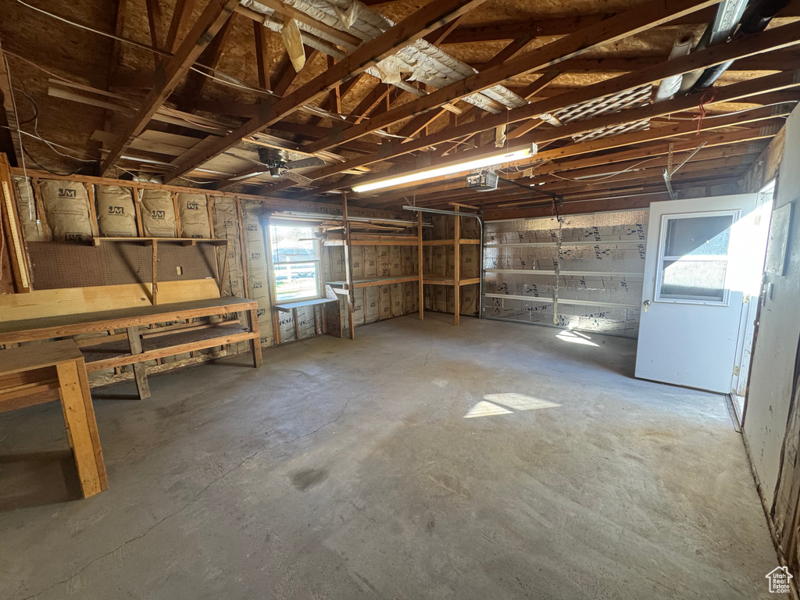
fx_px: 324
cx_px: 400
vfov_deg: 85.7
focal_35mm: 14
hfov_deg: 102.1
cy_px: 300
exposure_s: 1/60
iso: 200
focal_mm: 2.22
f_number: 2.2
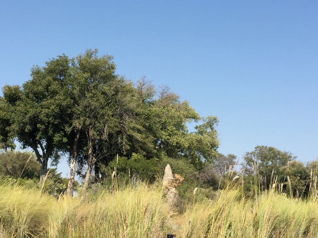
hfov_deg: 33.7
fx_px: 524
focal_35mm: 57
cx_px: 140
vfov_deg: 25.6
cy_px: 145
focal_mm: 4.15
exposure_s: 1/1412
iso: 32
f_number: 2.2
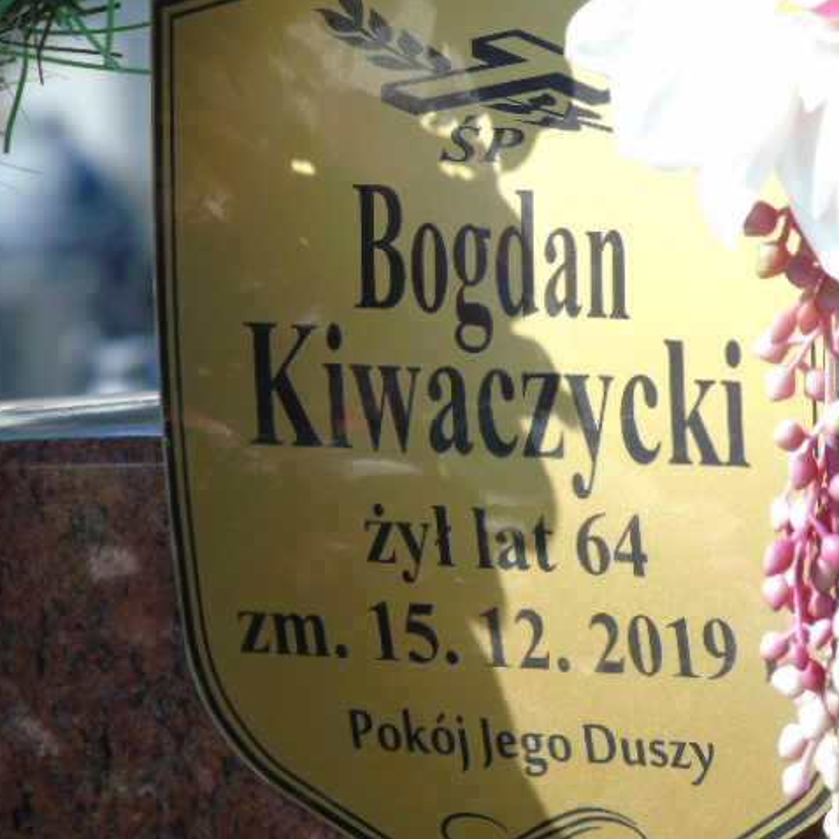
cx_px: 381
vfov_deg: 3.1
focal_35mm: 566
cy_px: 420
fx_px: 15521
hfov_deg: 3.1
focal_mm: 85
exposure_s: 1/125
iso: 100
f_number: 5.5
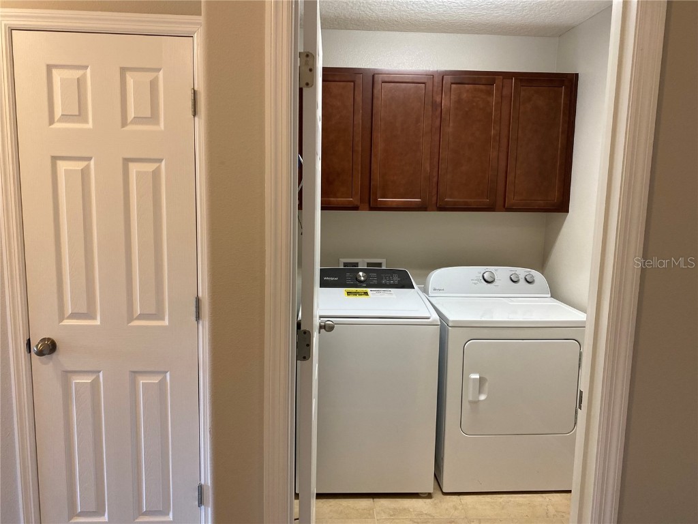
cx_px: 349
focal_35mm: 26
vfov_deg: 53.1
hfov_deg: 67.3
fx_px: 524
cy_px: 262
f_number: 1.8
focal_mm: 4.25
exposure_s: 1/60
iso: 160
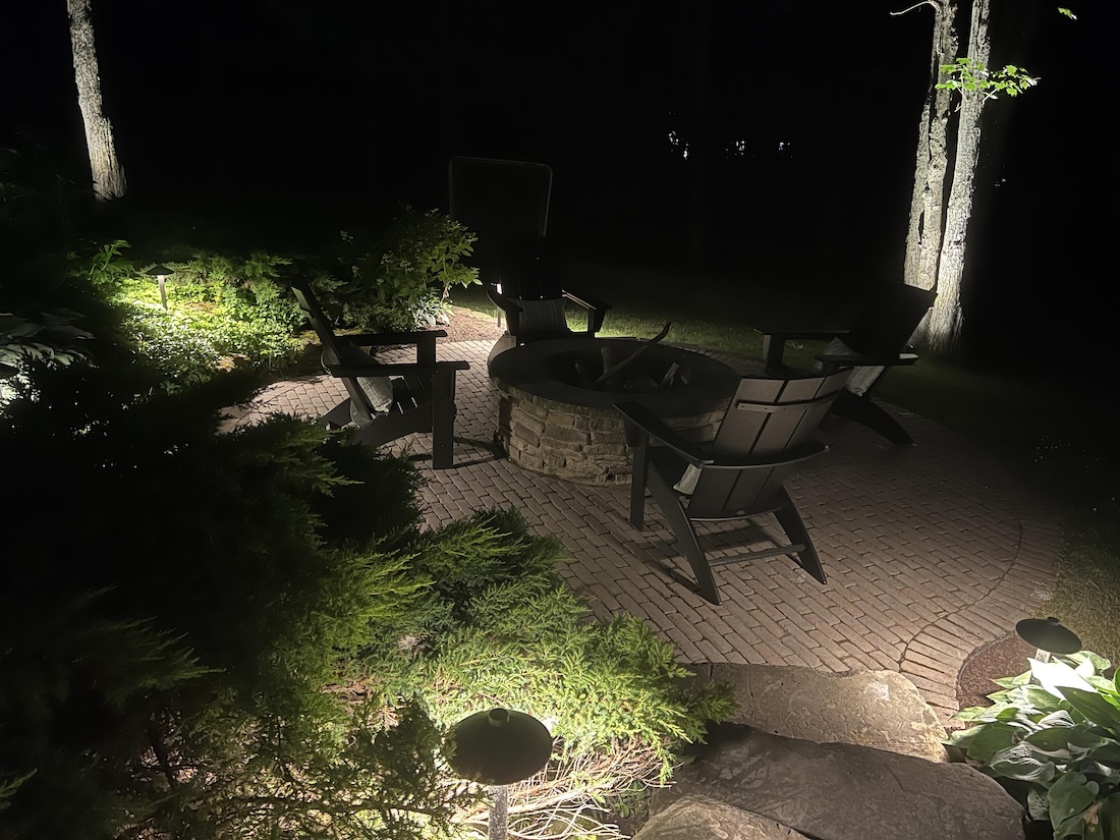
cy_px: 420
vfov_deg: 53.1
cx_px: 560
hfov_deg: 67.3
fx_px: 841
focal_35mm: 26
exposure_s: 1/17
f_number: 1.5
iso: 1000
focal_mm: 5.7
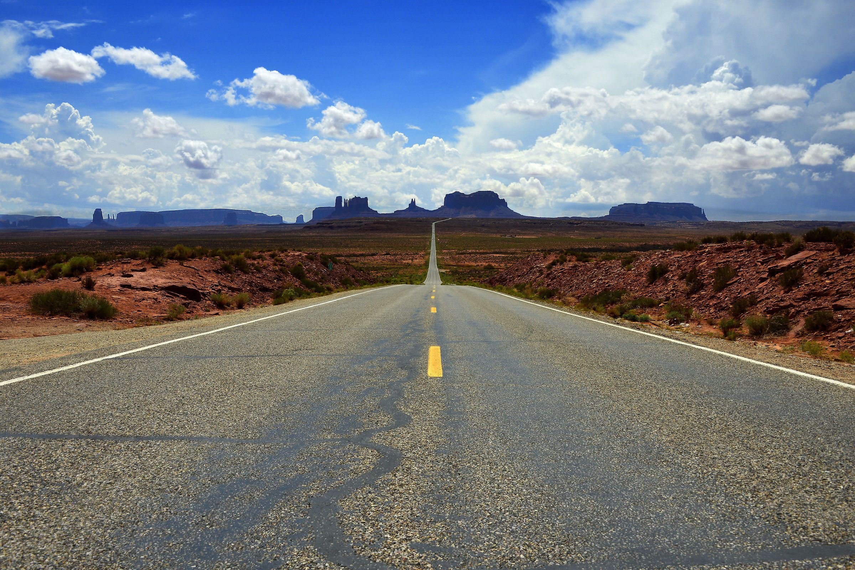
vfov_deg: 37.9
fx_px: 831
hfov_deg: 54.4
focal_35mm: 35
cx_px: 428
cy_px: 285
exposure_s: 1/200
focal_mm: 35
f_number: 13
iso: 100
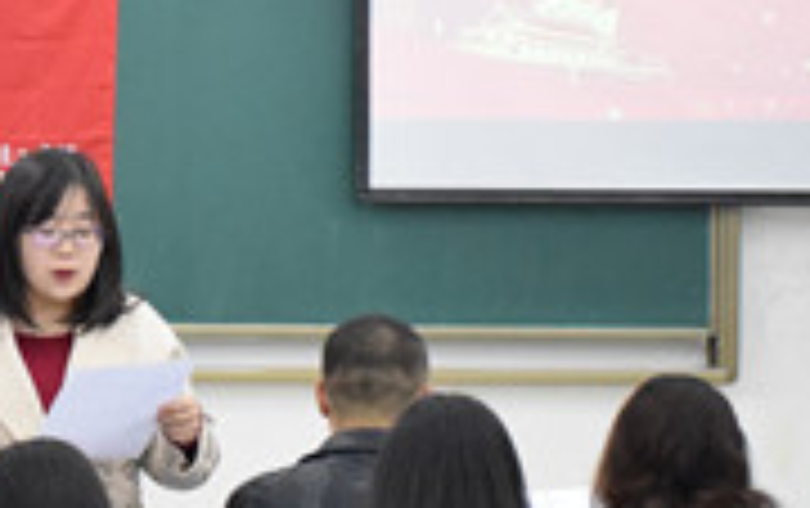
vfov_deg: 11.7
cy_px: 126
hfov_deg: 18.3
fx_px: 2476
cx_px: 104
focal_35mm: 112
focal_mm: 22
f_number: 3.8
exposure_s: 1/125
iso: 3200
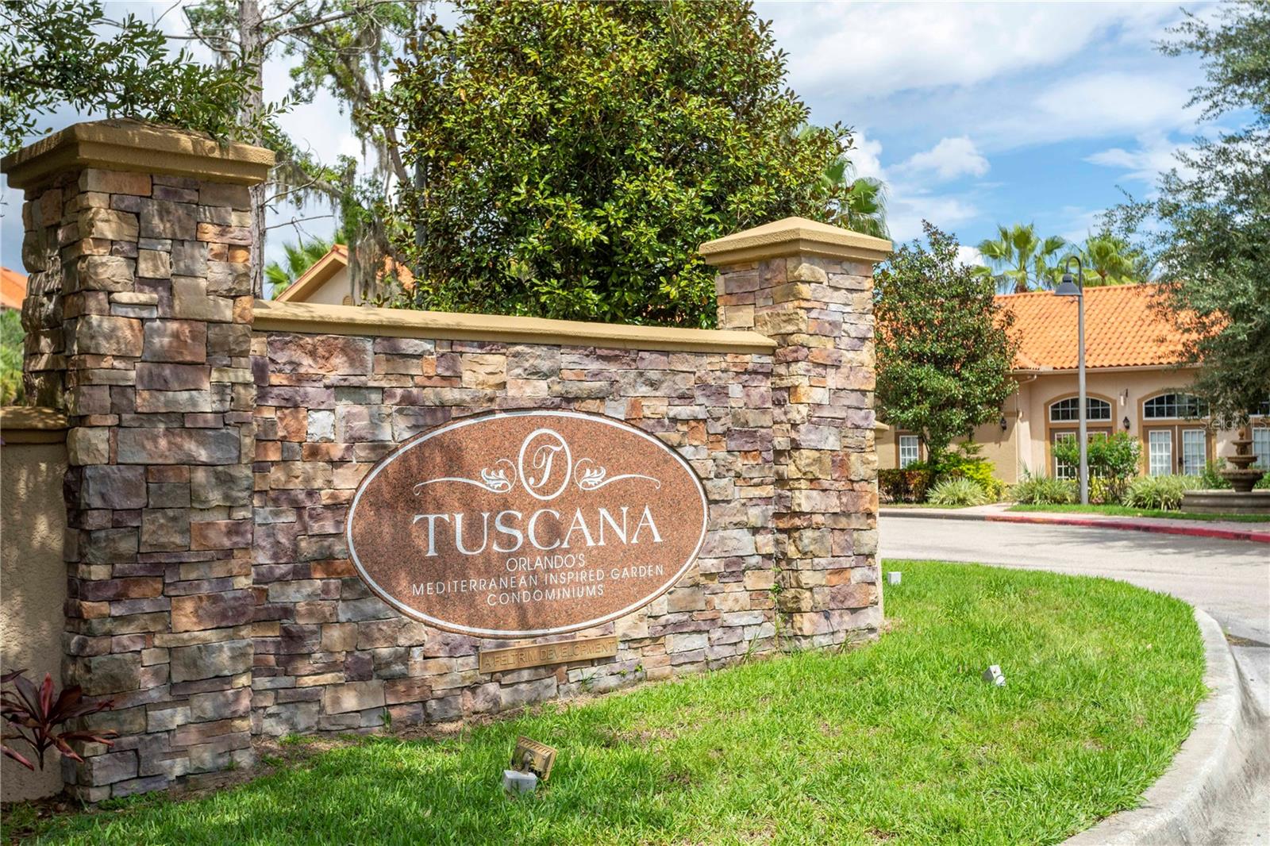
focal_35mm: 40
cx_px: 635
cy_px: 423
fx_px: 1411
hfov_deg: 48.5
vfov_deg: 33.4
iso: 800
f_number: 8
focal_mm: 40
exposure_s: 1/1250
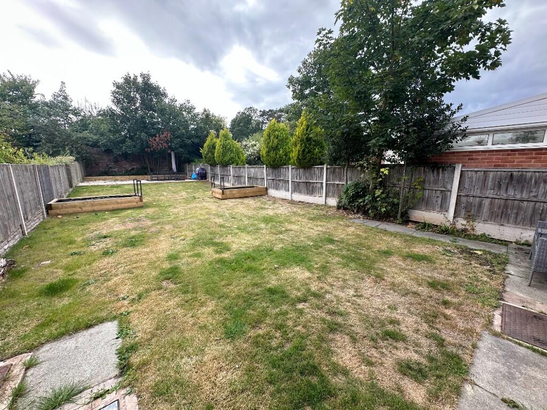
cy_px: 205
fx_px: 221
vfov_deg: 85.7
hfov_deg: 102.1
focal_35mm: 14
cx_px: 274
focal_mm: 2.22
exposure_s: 1/179
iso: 40
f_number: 2.2
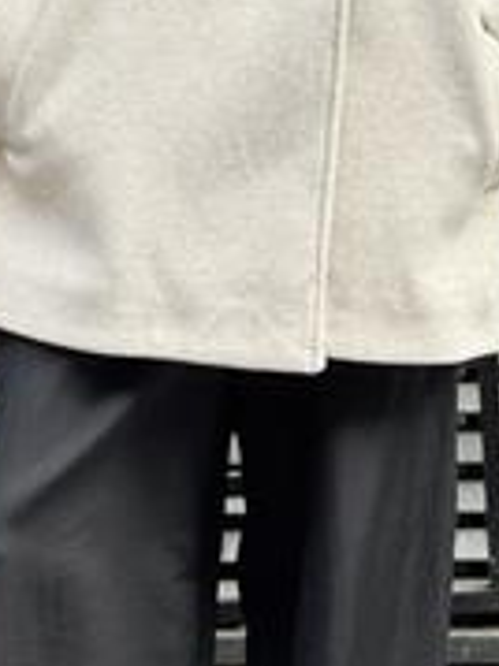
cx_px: 216
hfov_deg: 10.4
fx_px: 2752
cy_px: -277
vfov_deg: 13.2
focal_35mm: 143
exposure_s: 1/298
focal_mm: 6.76
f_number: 1.78
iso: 64
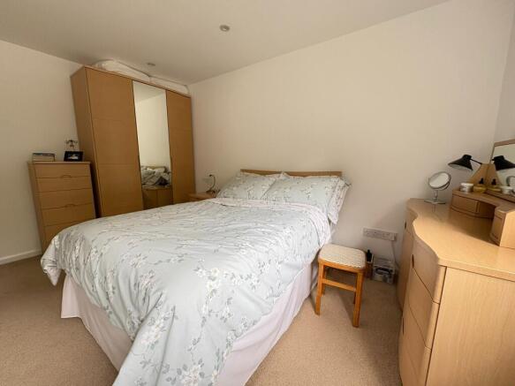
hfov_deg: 102.1
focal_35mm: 14
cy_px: 193
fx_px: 208
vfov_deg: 85.7
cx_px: 258
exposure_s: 1/99
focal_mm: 2.22
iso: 160
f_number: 2.2
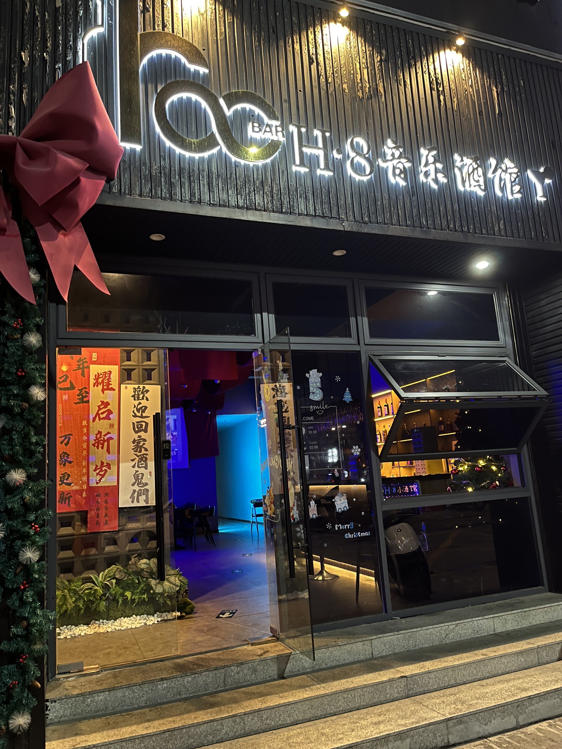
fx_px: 563
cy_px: 374
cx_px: 281
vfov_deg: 67.3
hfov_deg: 53.1
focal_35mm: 26
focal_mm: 5.1
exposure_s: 1/33
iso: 640
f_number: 1.6
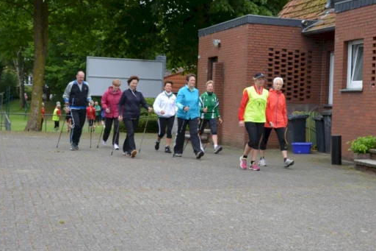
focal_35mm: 66
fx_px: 689
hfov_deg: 30.4
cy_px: 102
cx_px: 236
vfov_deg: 20.6
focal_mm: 22
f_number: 3.8
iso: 800
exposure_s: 1/500
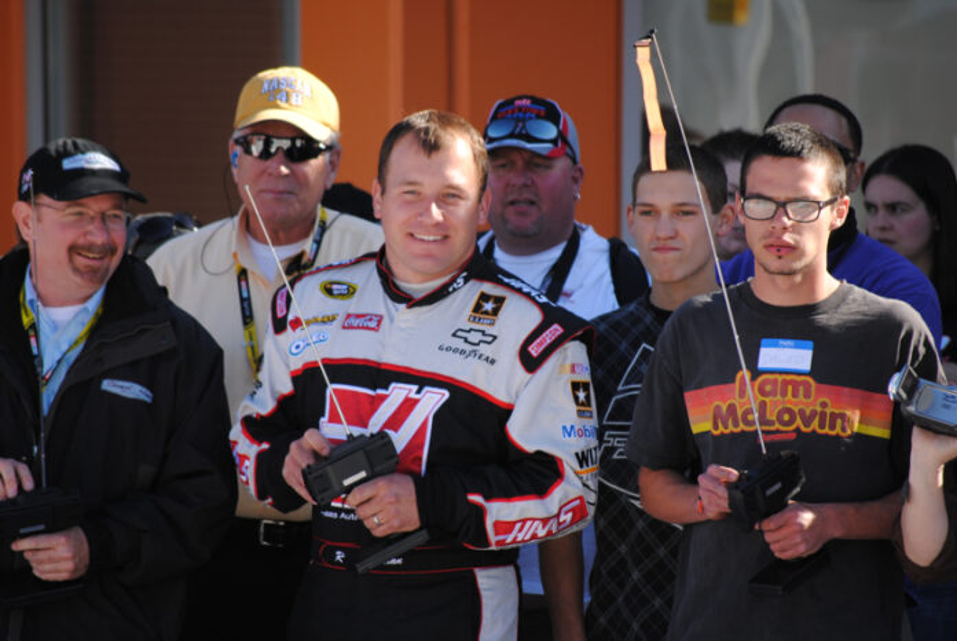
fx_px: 7985
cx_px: 478
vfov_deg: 4.6
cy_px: 320
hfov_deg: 6.9
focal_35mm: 300
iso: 100
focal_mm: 200
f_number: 6.3
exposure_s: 1/125
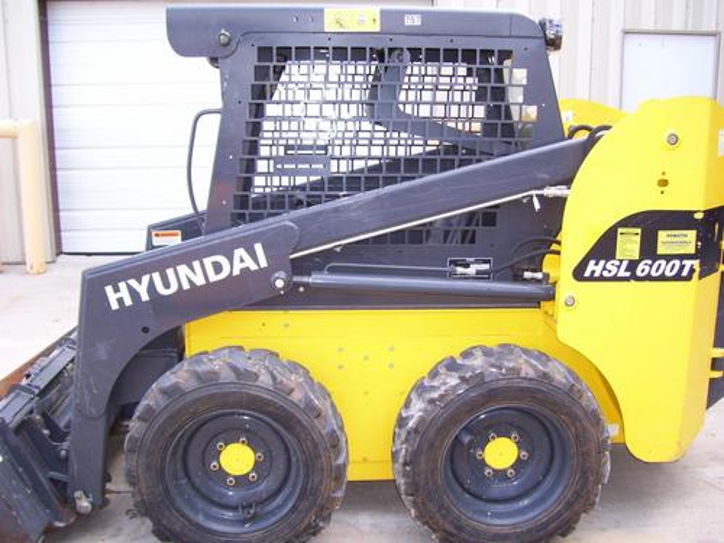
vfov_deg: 39.7
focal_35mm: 36
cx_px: 362
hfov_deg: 51.4
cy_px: 272
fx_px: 753
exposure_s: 1/250
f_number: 2.7
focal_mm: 6
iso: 80
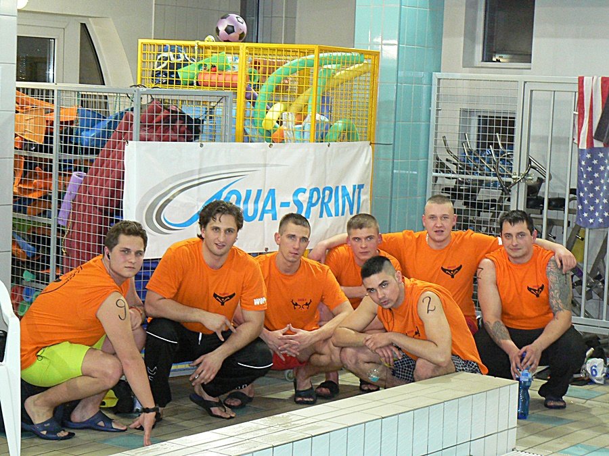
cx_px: 304
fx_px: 1601
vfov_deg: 16.2
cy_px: 228
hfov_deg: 21.5
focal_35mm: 91
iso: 400
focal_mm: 15.2
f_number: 3.2
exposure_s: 1/30
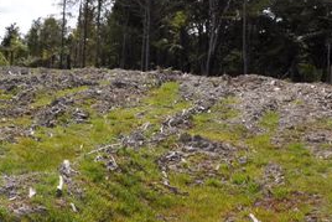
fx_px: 397
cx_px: -9
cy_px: 124
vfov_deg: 31.2
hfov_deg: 39.4
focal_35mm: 43
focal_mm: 10
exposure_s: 1/200
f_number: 11
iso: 200
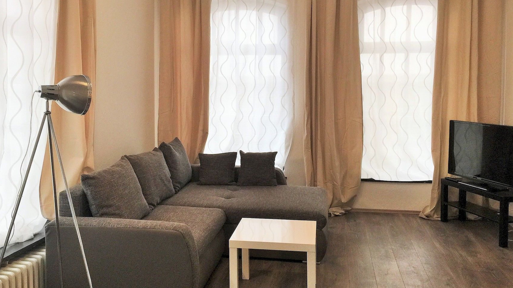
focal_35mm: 37
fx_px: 503
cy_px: 122
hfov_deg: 53.9
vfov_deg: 31.9
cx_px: 230
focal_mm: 4.15
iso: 40
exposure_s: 1/33
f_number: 2.2
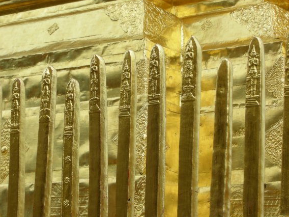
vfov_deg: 10.4
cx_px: 151
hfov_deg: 13.9
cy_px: 115
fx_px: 1186
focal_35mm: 142
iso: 64
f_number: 6.5
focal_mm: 26.3
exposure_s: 1/240
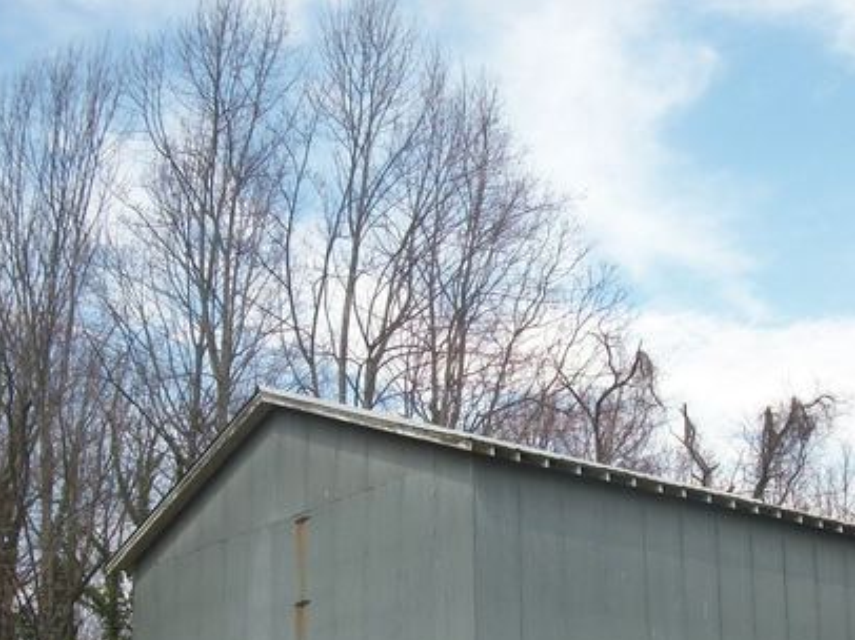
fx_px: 1506
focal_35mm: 61
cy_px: 606
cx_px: 492
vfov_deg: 23.2
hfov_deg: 31.6
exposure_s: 1/125
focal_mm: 5.7
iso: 80
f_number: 8.8
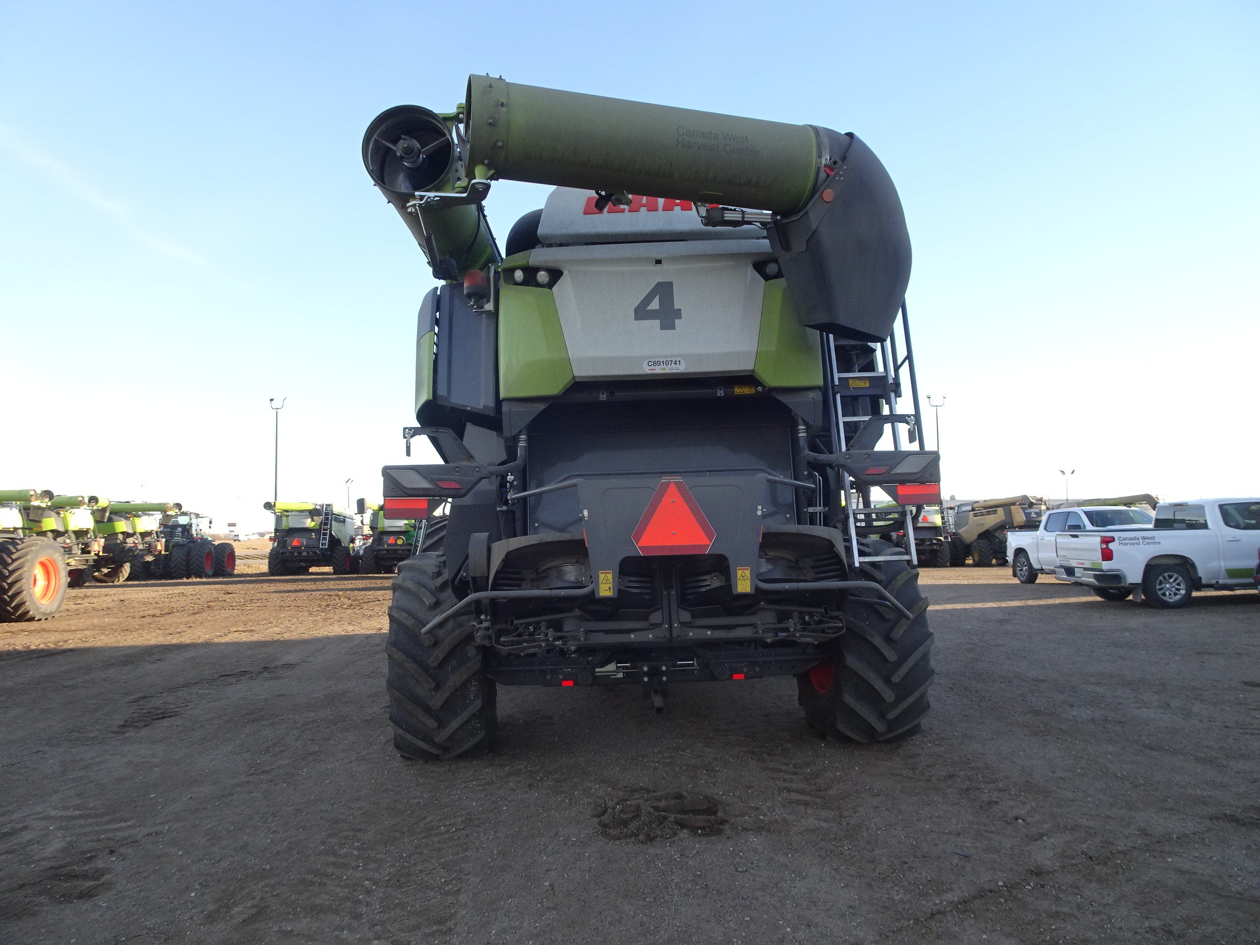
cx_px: 630
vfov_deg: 56.8
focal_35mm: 24
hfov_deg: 71.6
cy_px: 472
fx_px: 874
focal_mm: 4.1
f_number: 3.5
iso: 125
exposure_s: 1/250
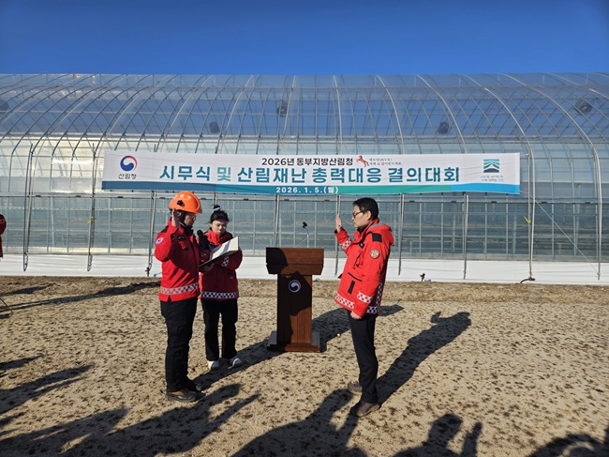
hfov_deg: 73.9
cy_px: 228
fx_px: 404
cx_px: 304
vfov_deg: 58.8
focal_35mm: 23
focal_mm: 5.4
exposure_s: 1/3059
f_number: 1.8
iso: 25
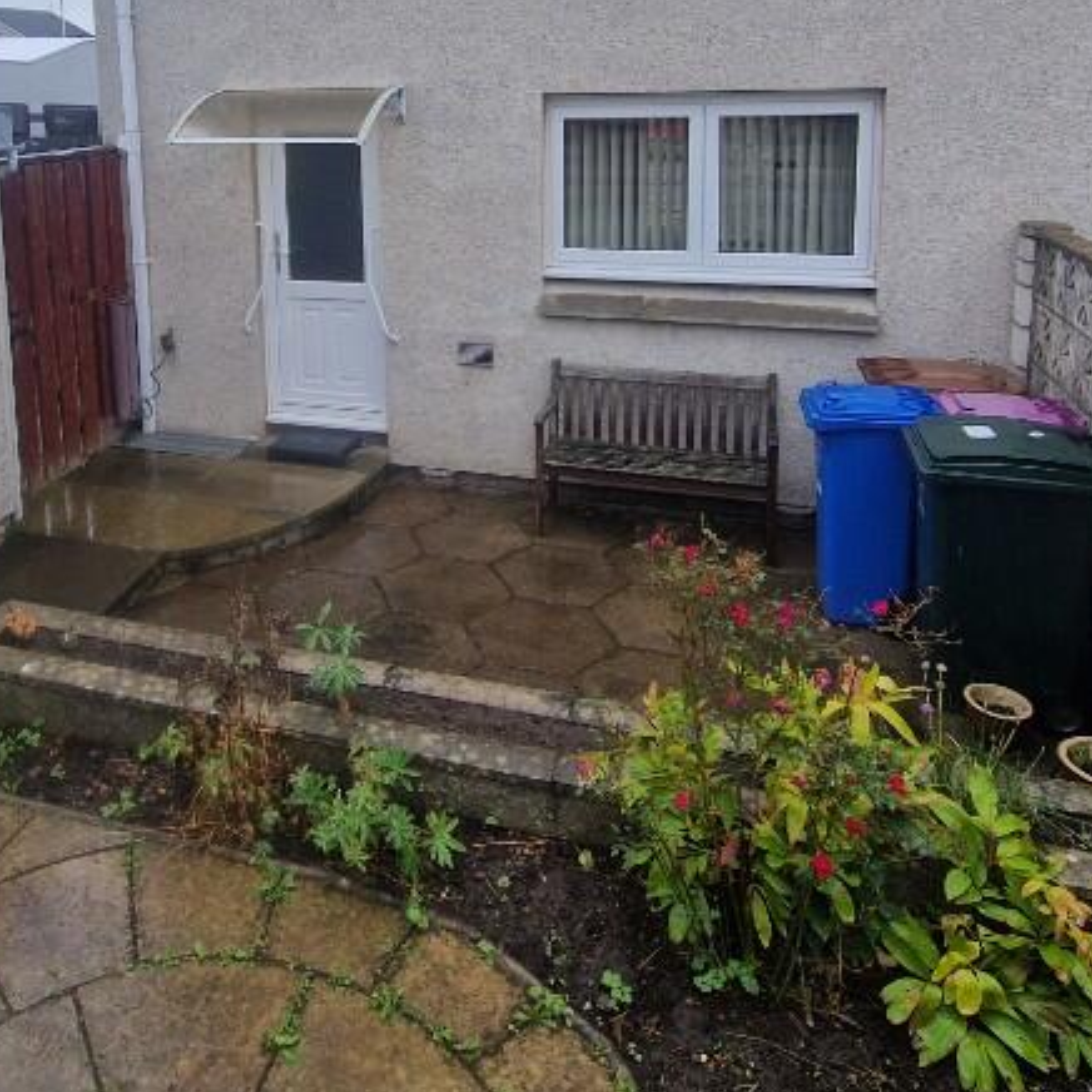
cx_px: 366
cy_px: 225
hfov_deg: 57.8
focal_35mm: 27
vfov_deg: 55.1
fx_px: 964
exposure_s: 1/381
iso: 50
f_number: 2.2
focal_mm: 2.2
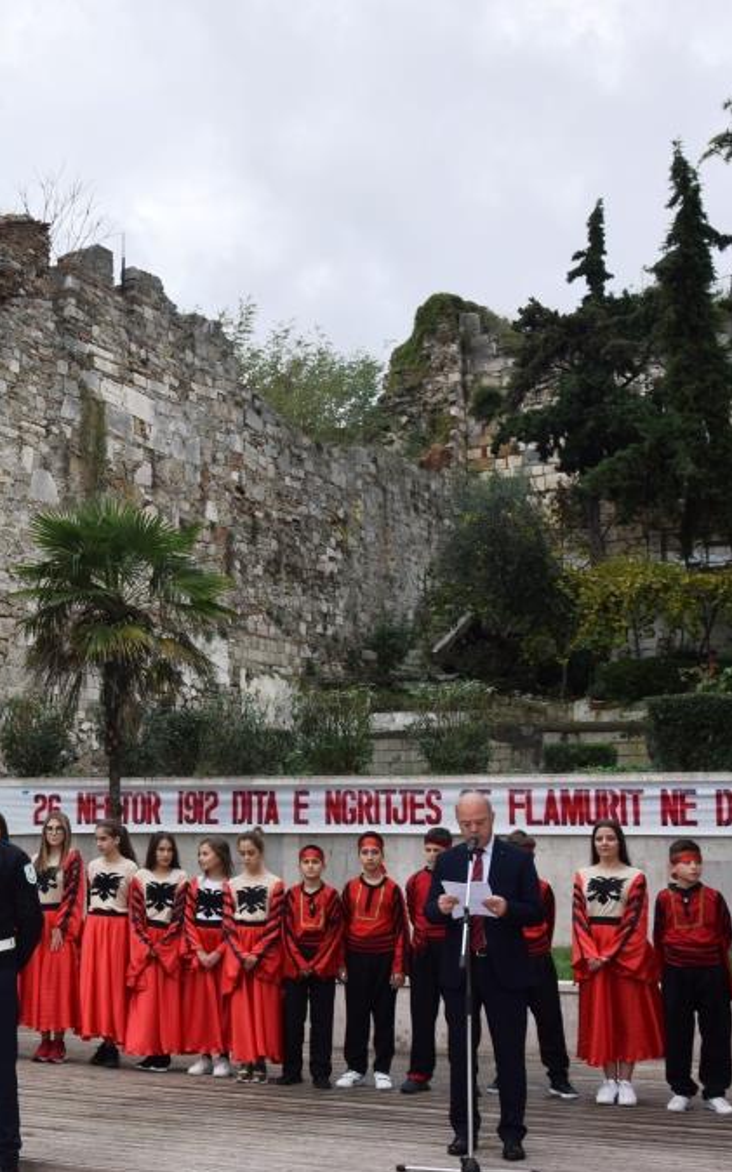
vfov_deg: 41.2
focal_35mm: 49
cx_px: -14
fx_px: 1557
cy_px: 592
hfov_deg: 25.1
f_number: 8
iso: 250
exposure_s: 1/250
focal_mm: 21
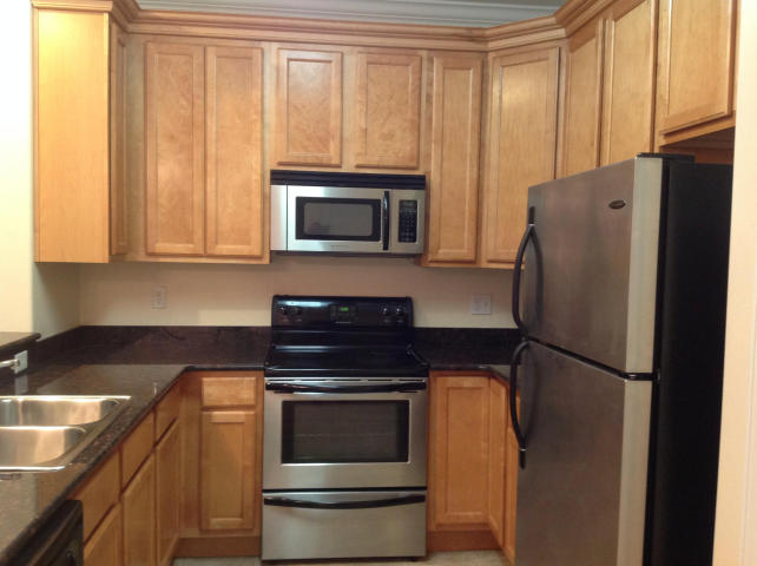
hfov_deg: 52.7
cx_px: 378
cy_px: 283
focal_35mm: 35
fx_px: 765
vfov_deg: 40.6
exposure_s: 1/15
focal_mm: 4.28
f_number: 2.4
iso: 200
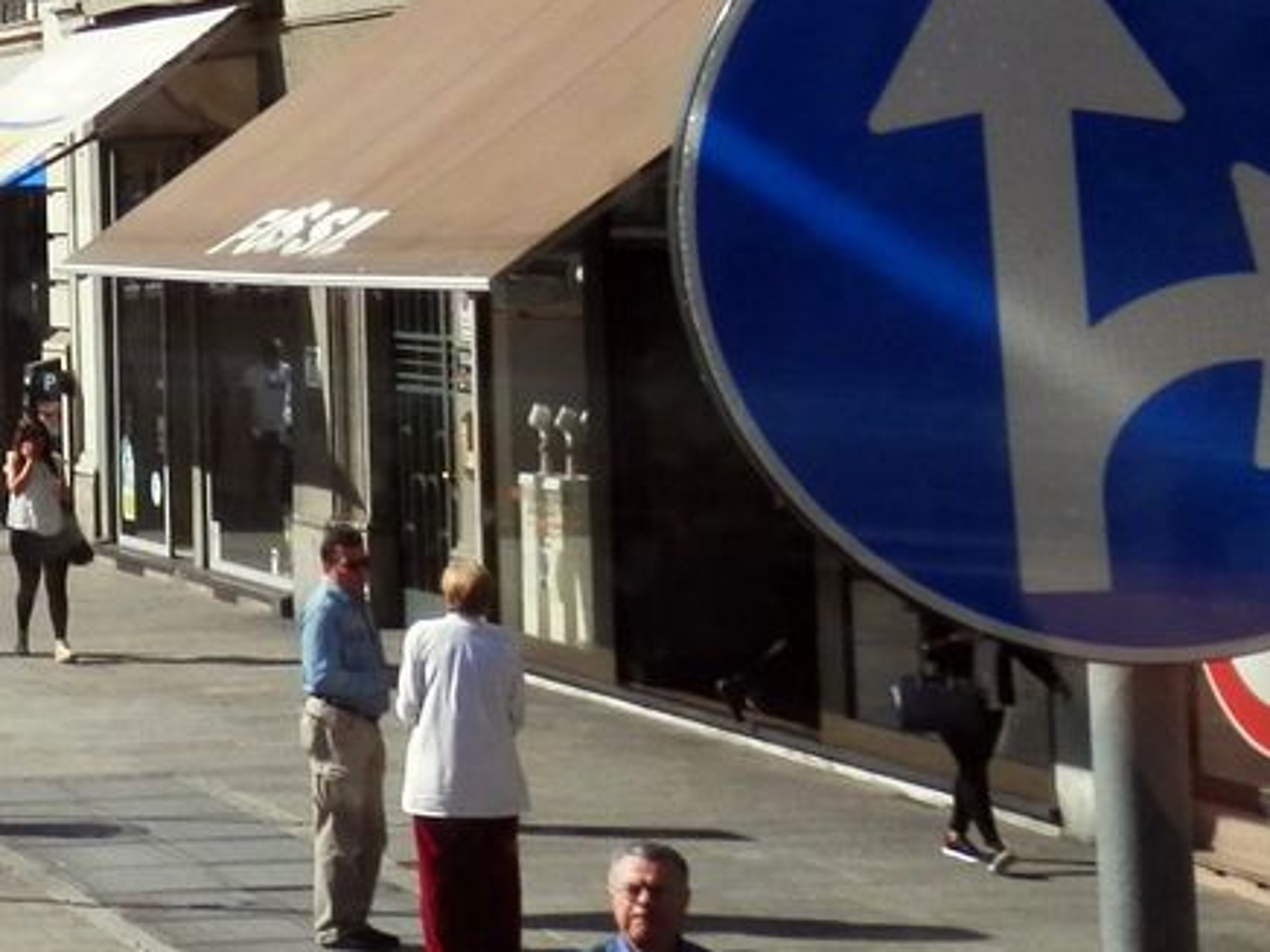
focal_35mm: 121
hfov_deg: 14.4
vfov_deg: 12.0
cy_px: -119
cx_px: -1002
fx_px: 4439
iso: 80
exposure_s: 1/125
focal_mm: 6
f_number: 9.7
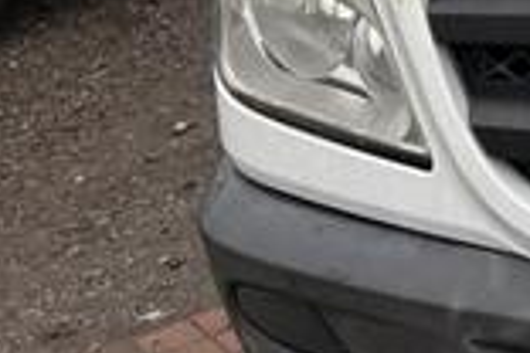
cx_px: 1111
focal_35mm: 155
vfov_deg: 8.5
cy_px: -285
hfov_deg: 11.7
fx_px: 2282
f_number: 1.6
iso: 50
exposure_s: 1/503
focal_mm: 5.96
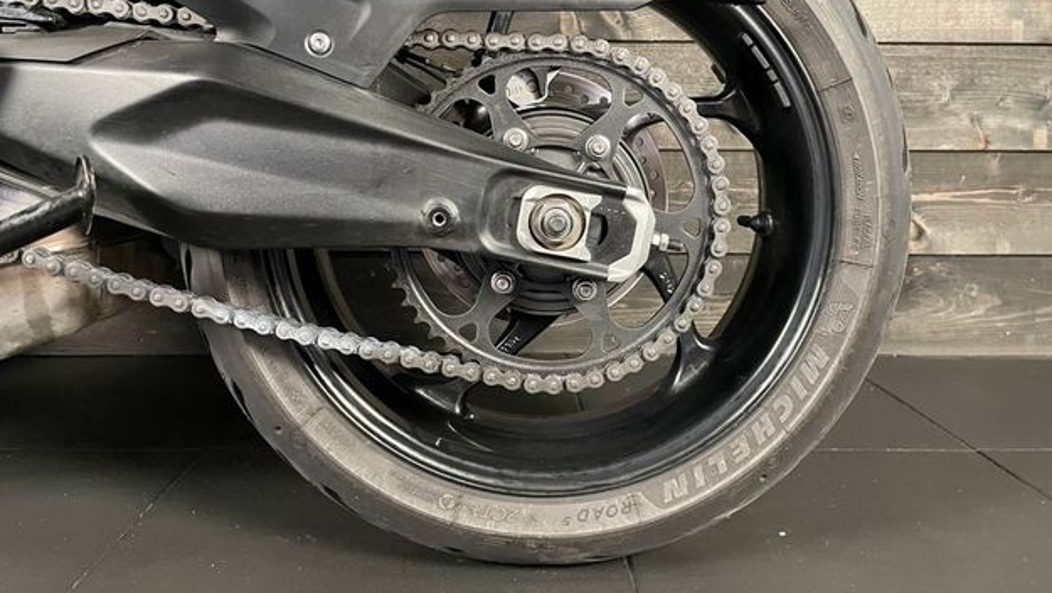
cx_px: 522
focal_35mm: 29
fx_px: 809
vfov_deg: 39.7
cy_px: 195
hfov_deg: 66.0
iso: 640
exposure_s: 1/33
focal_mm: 4.2
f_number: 1.6
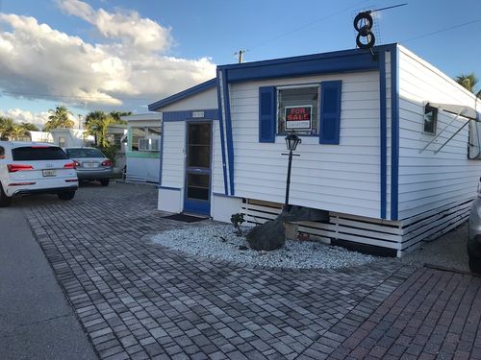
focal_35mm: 28
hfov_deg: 63.4
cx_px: 240
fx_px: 389
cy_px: 180
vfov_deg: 49.7
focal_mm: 3.99
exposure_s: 1/1182
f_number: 1.8
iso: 20
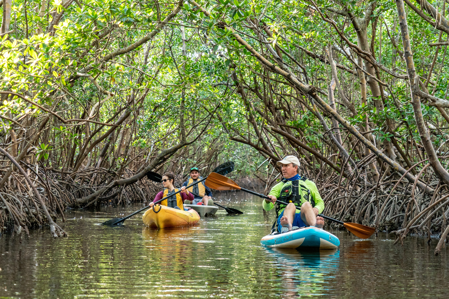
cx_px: 224
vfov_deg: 15.2
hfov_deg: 22.6
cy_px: 150
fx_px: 1122
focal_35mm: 90
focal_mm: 90
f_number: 5.6
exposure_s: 1/250
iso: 3200
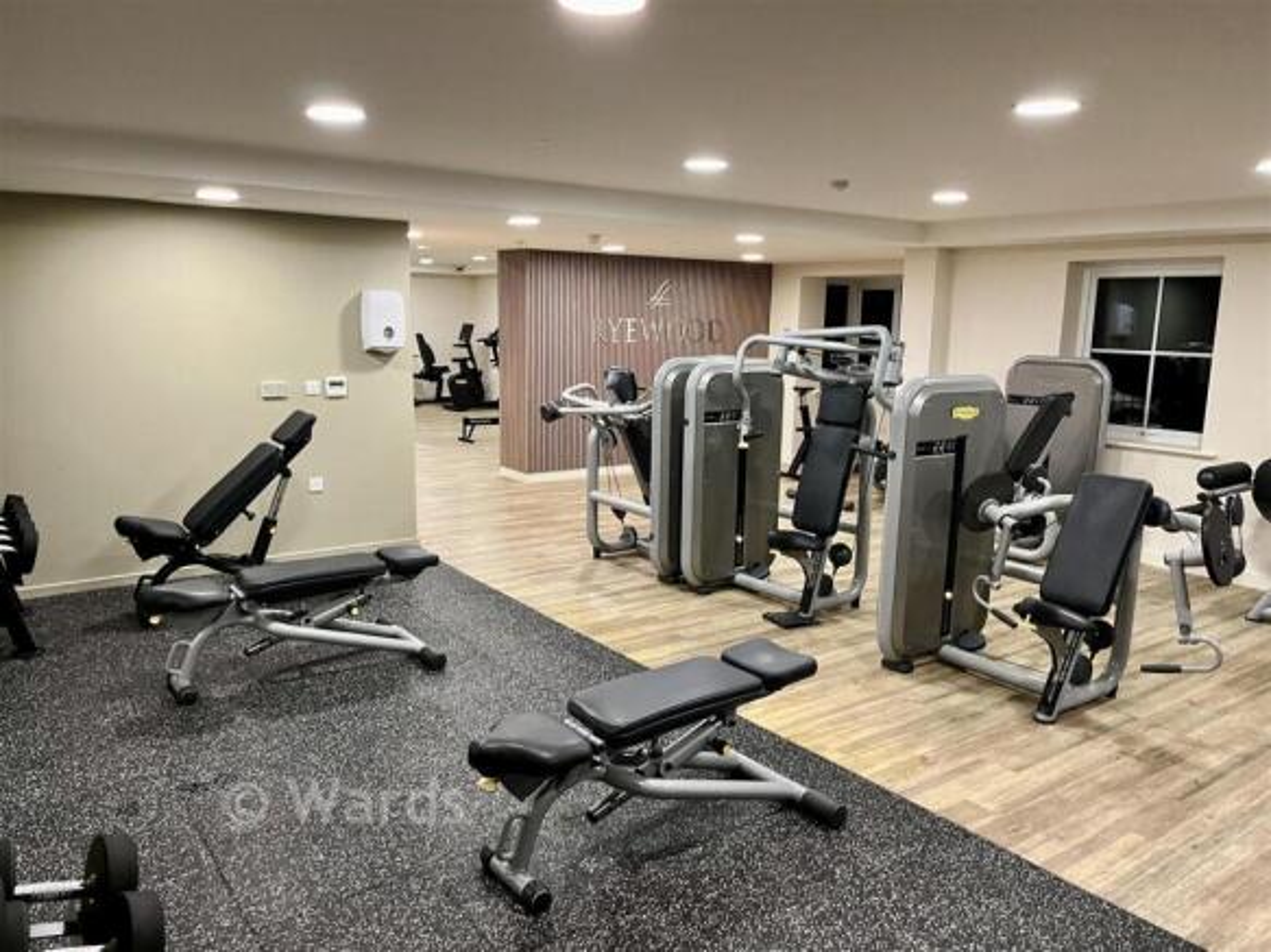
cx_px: 636
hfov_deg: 67.3
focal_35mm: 26
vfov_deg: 53.0
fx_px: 954
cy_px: 476
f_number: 1.6
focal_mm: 5.1
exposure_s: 1/50
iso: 500
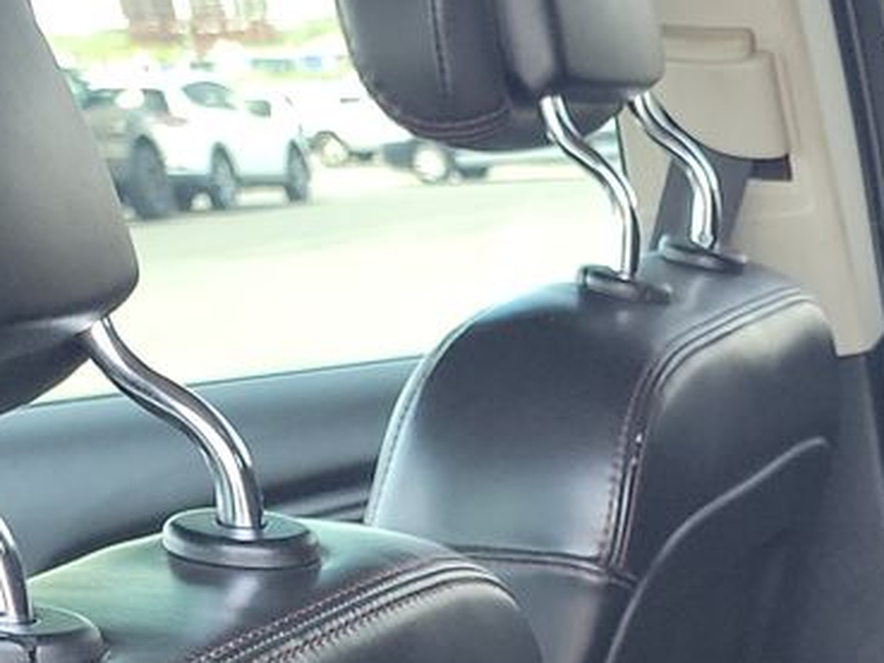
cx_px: 1548
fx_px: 2657
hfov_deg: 16.2
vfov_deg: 12.4
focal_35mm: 104
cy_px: 1355
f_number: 1.8
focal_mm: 6.7
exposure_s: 1/59
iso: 201
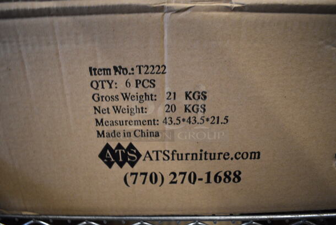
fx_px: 280
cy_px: 112
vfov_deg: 43.7
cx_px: 168
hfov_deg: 61.9
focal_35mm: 30
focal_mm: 20
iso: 1600
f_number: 4
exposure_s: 1/60
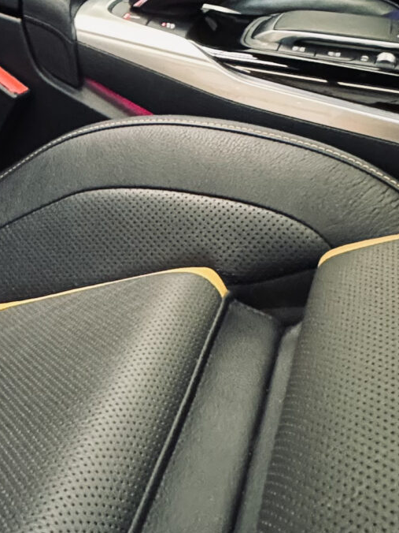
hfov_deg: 24.2
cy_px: -69
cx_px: -118
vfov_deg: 31.6
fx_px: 815
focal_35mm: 53
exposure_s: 1/33
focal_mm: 2.22
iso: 1000
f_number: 2.2
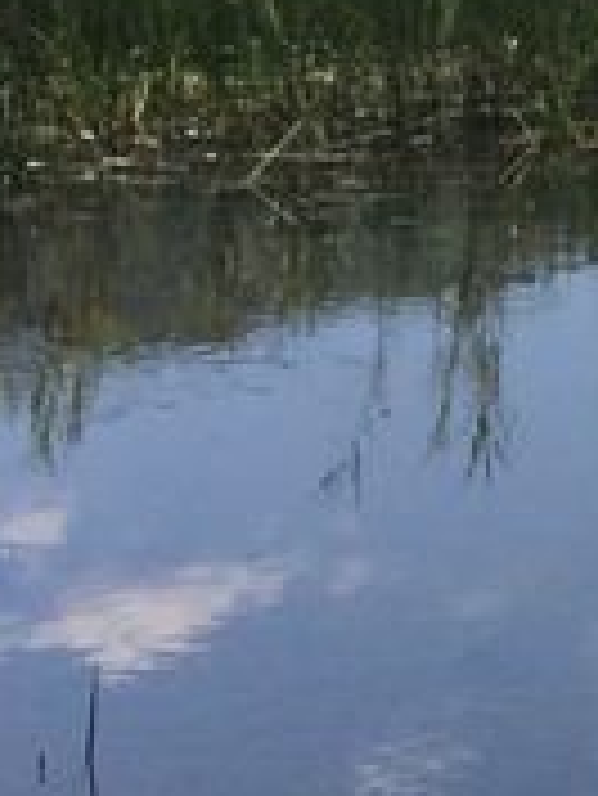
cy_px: -63
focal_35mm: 168
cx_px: 2154
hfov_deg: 7.2
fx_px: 3865
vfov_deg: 11.6
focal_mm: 4.15
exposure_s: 1/2283
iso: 32
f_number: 2.2
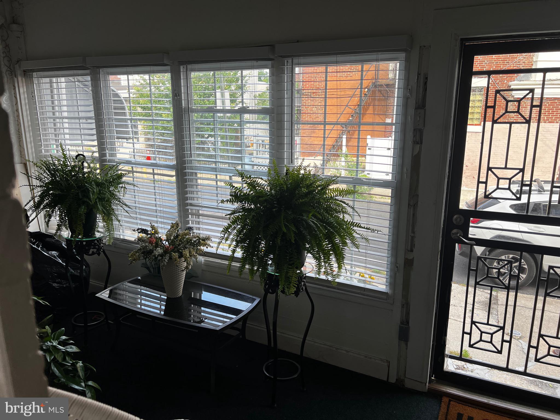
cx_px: 280
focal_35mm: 26
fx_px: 421
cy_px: 210
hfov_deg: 67.3
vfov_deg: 53.1
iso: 50
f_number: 1.5
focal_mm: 5.7
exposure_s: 1/349
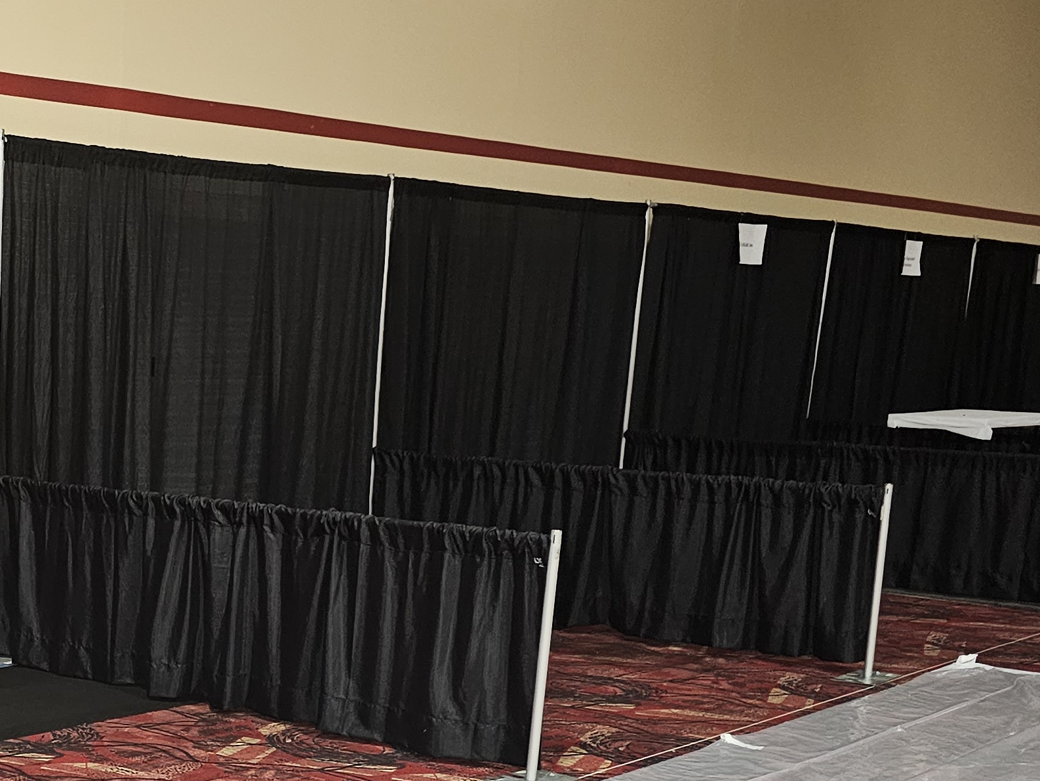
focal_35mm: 58
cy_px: 773
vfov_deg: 24.2
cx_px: -17
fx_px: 1743
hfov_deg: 30.7
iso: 640
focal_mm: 6.3
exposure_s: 1/120
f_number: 1.7
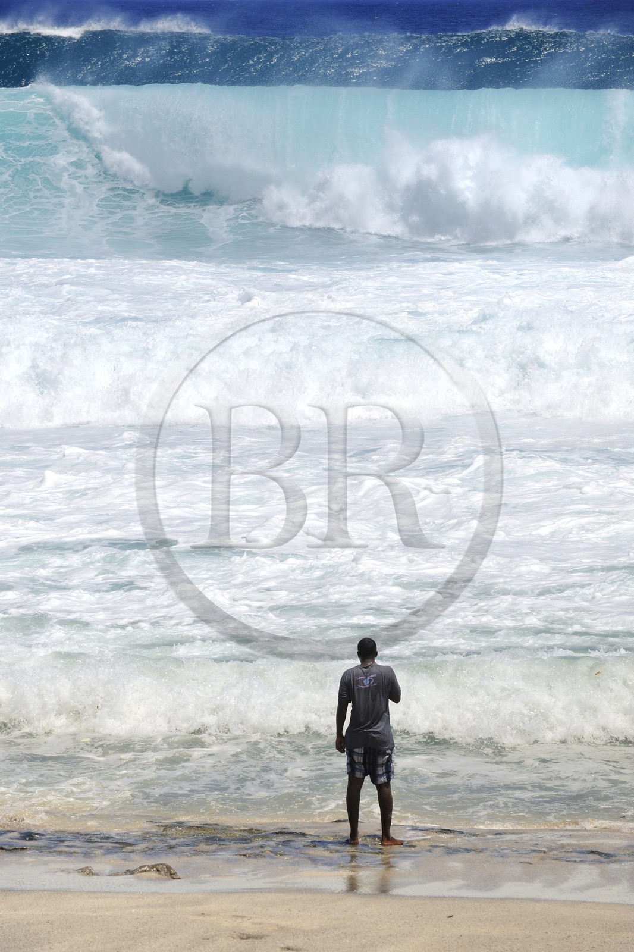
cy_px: 476
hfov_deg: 7.2
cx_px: 317
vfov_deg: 10.8
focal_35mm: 190
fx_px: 5021
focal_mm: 190
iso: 200
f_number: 14
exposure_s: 1/400
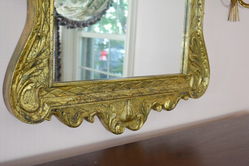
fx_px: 311
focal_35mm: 45
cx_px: 124
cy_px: 83
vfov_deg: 29.9
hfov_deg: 43.6
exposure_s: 1/60
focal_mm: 30
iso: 800
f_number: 4.5
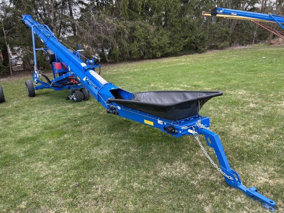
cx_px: 142
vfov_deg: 53.1
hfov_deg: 67.3
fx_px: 213
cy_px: 106
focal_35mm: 26
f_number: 1.5
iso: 32
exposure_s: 1/137
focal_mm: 5.7
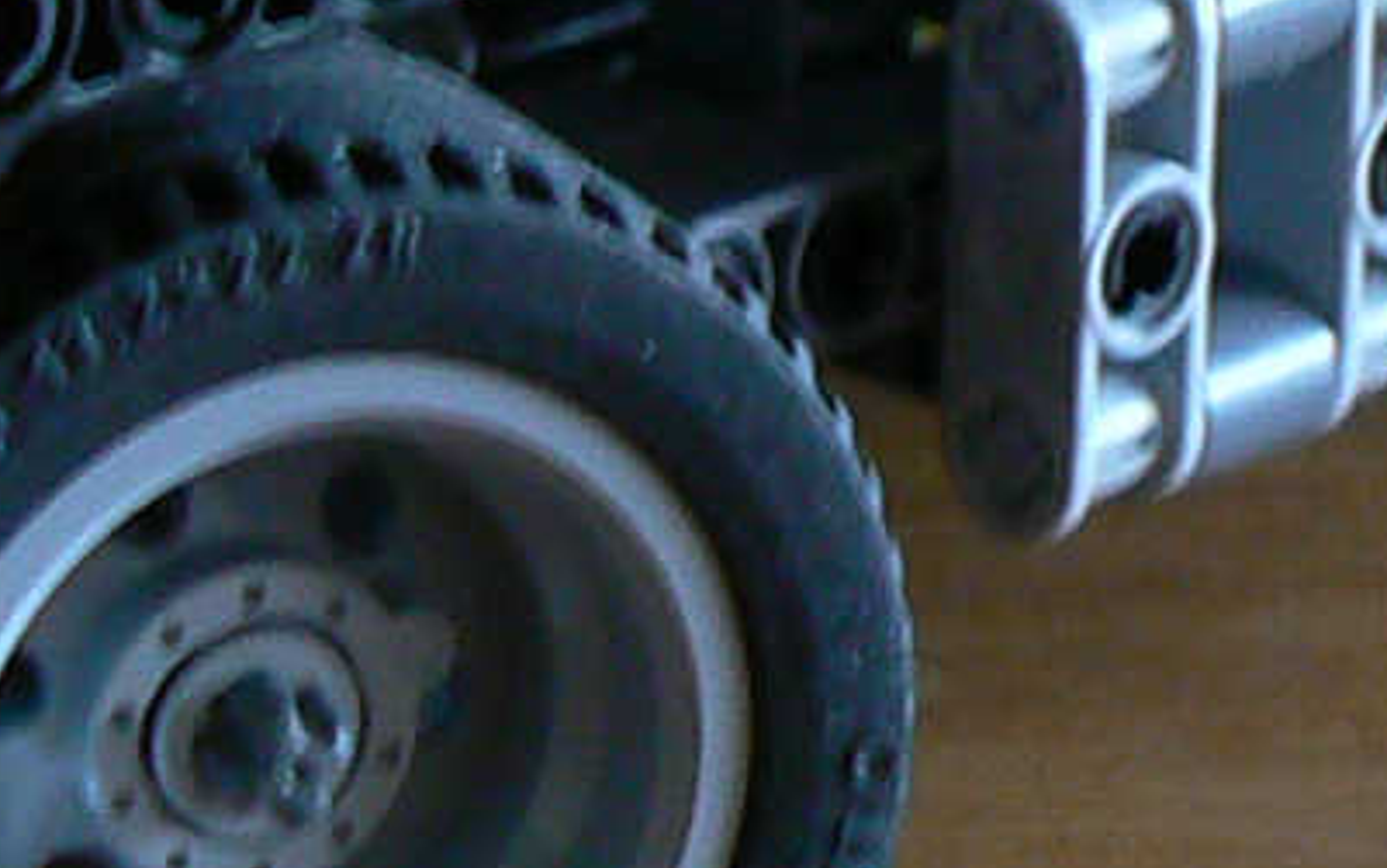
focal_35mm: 219
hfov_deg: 9.6
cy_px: -546
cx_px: 636
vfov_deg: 5.9
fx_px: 8282
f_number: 2.8
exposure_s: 1/13
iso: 100
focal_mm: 6
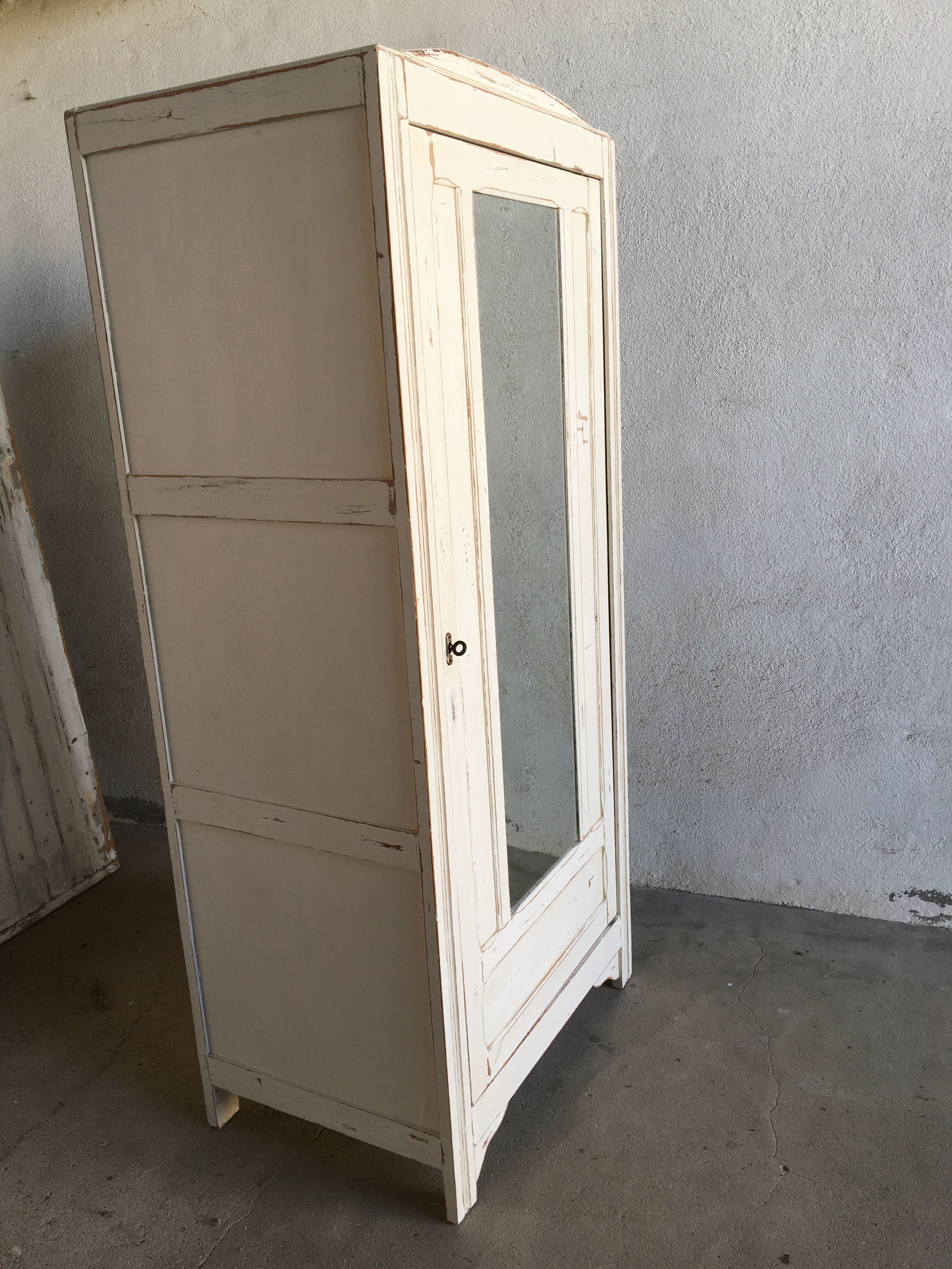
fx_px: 1063
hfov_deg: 48.2
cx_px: 476
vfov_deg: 61.7
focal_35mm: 29
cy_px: 634
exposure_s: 1/50
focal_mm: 4.15
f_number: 2.2
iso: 25
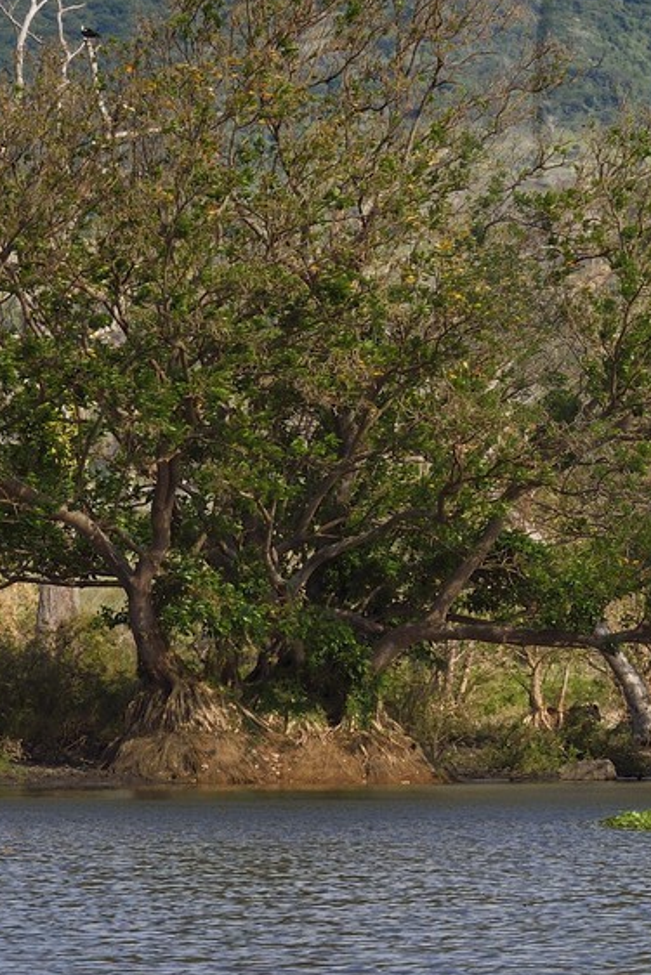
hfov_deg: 6.7
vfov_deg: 10.3
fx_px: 5394
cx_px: 1170
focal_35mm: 199
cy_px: 118
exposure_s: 1/400
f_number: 14
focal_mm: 70
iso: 400
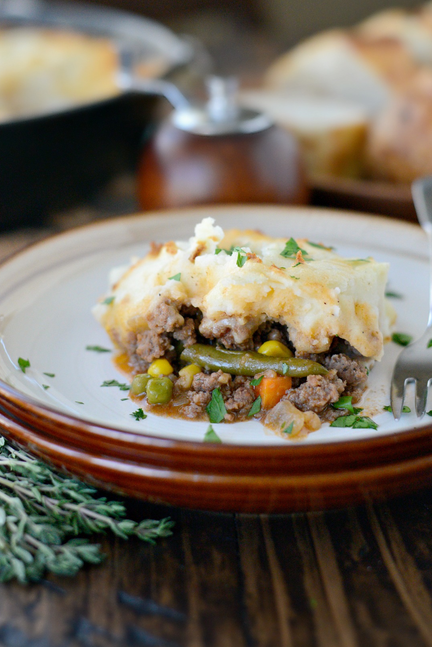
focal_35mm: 67
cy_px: 253
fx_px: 1205
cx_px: 207
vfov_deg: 30.0
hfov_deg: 20.3
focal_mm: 50
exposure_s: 1/1000
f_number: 3.2
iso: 3200
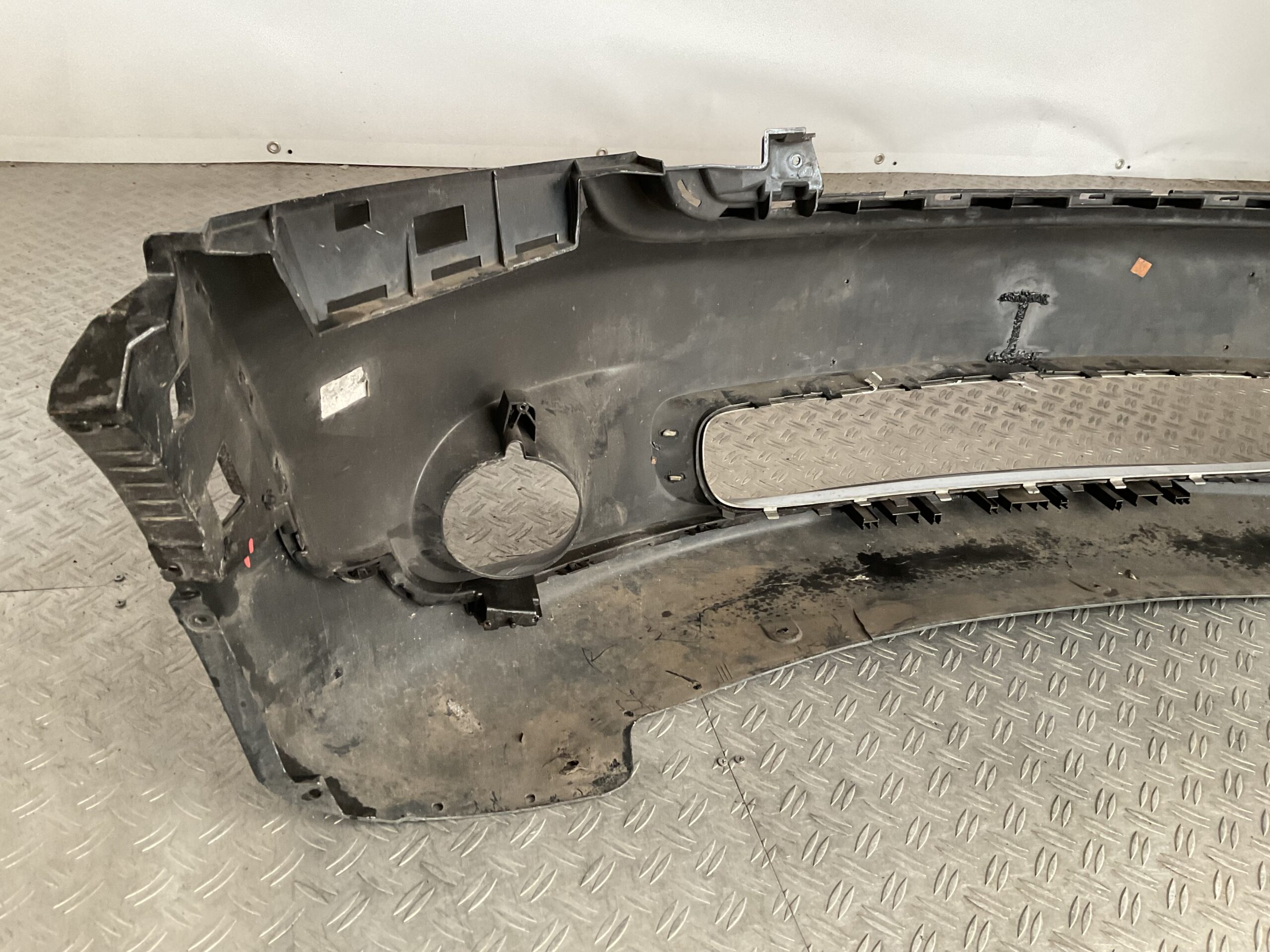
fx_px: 1064
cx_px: 635
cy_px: 476
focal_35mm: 29
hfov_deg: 61.7
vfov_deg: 48.2
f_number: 1.8
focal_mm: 3
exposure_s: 1/50
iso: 125
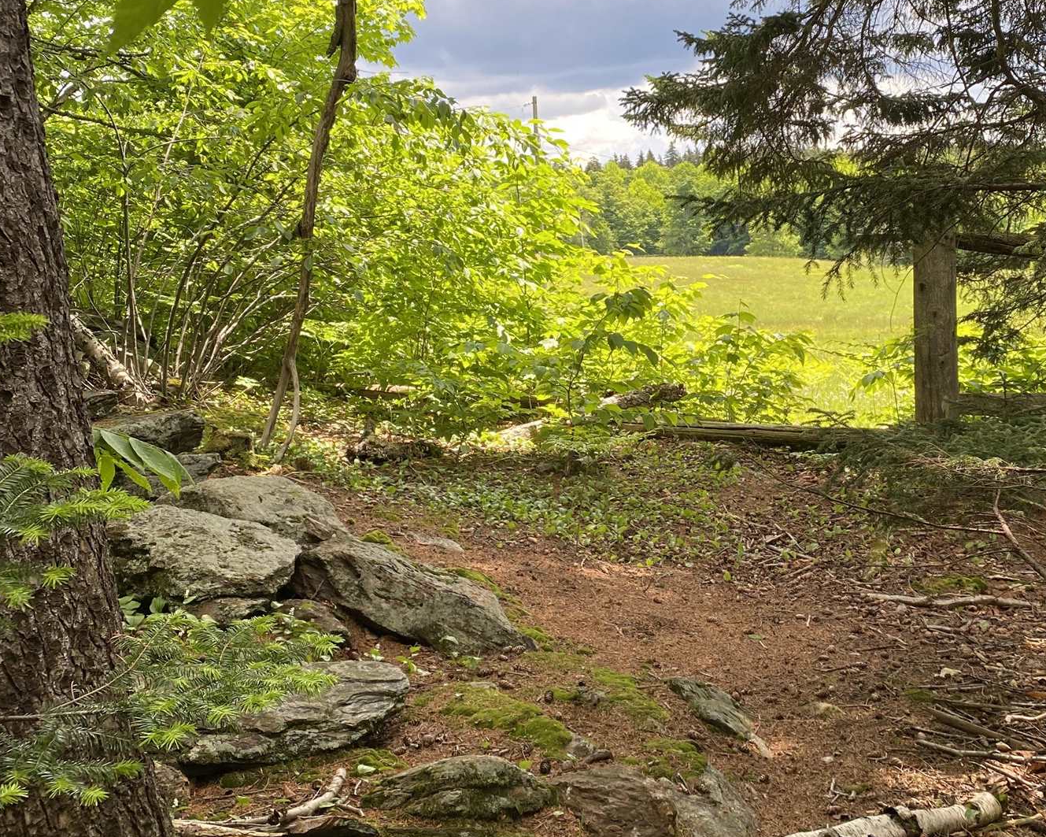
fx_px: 1362
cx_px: 610
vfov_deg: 34.1
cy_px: 354
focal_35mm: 44
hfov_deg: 41.9
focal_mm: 4.25
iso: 32
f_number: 1.8
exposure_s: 1/400
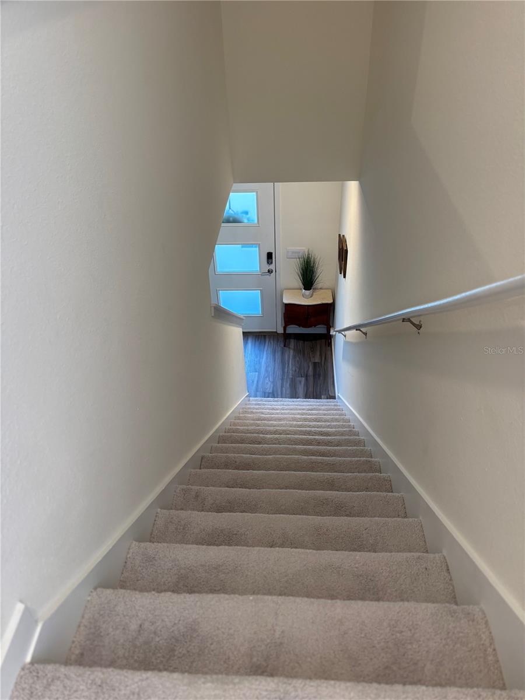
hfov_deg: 53.1
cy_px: 350
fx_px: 526
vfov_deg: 67.3
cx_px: 262
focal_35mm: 26
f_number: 1.6
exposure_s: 1/60
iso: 125
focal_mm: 5.96
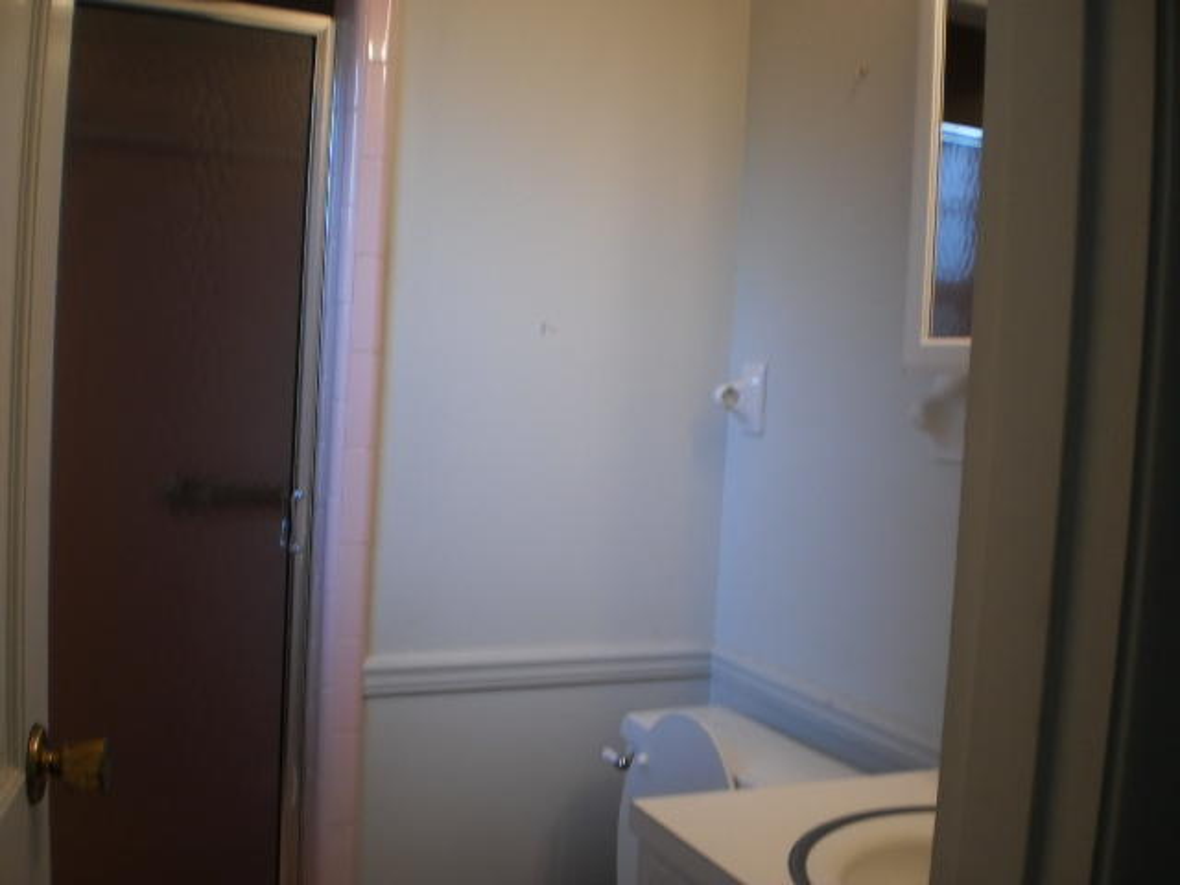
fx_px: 1227
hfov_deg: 51.4
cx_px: 590
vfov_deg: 39.7
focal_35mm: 36
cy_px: 442
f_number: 3.1
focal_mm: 6.3
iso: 125
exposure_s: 1/30
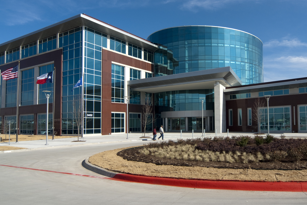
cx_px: 183
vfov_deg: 49.2
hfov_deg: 68.7
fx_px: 222
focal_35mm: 26
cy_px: 77
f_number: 13
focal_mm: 12
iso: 100
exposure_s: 1/125
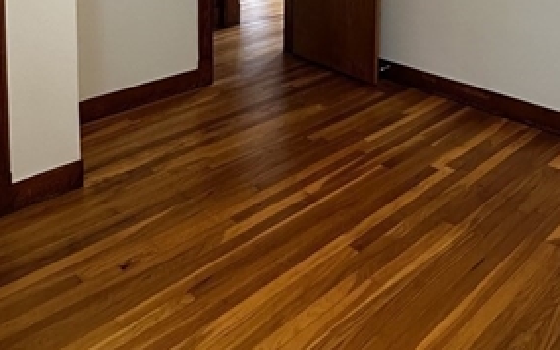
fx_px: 610
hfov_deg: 49.3
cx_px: 263
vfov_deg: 27.5
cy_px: -87
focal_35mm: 40
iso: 250
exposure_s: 1/60
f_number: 2.2
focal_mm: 2.22
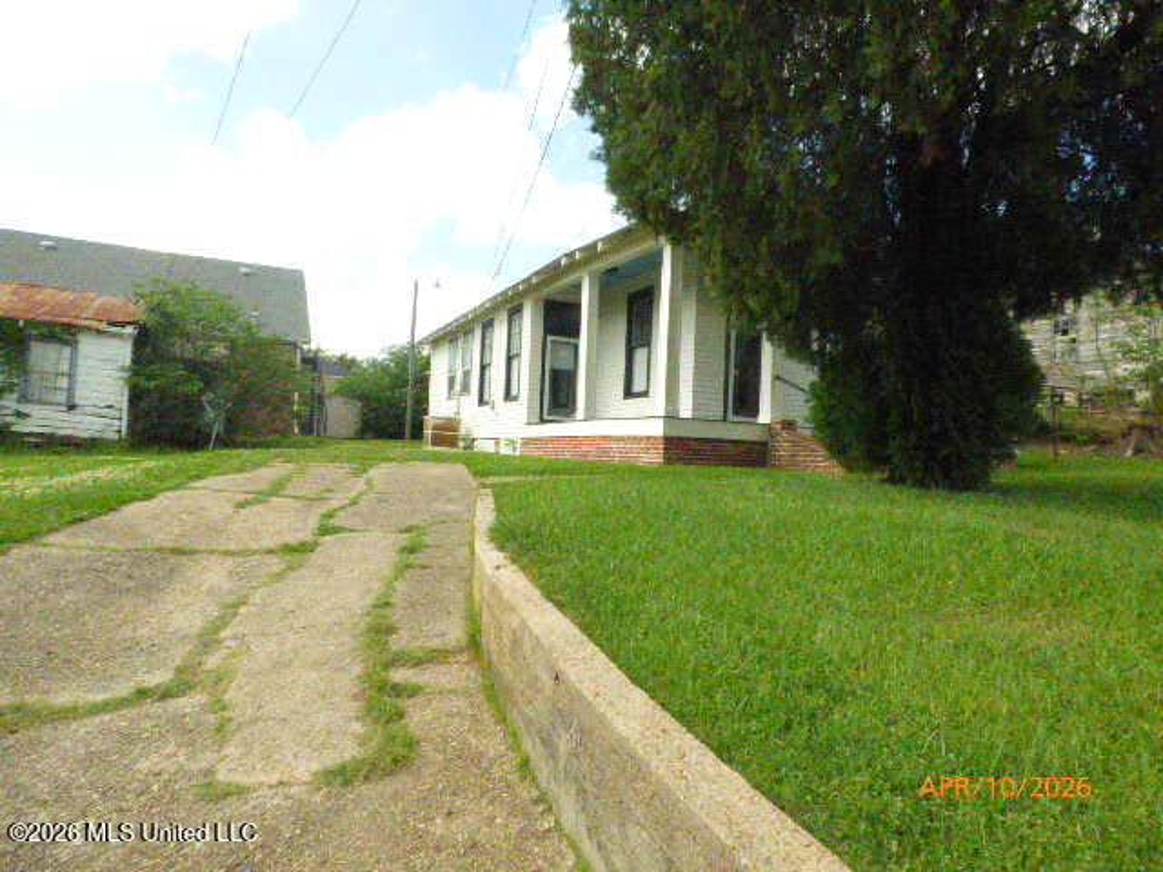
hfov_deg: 81.7
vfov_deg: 66.0
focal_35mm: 20
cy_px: 436
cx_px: 582
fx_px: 672
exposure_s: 1/2000
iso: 3200
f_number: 8
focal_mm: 3.58
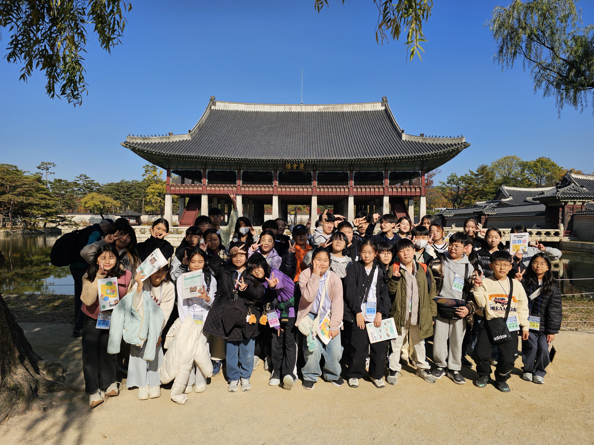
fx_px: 395
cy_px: 222
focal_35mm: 23
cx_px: 297
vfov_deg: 58.9
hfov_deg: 73.9
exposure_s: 1/1414
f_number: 1.7
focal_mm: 6.3
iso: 10
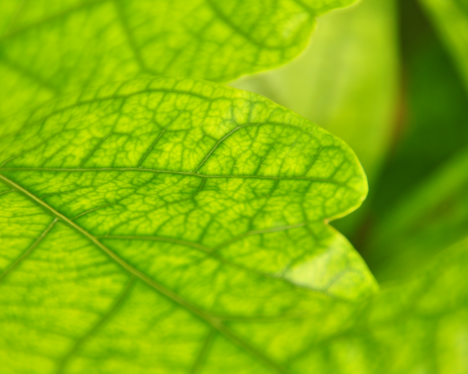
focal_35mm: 424
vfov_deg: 3.7
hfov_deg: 4.6
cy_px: 187
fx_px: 5873
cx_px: 189
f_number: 6.3
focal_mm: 250
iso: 400
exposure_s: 1/160
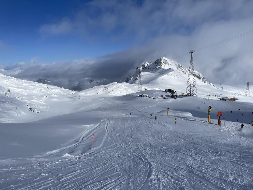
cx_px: 126
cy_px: 95
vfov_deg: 53.1
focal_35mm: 26
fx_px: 190
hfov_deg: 67.3
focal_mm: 4.2
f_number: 1.6
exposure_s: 1/13333
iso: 32
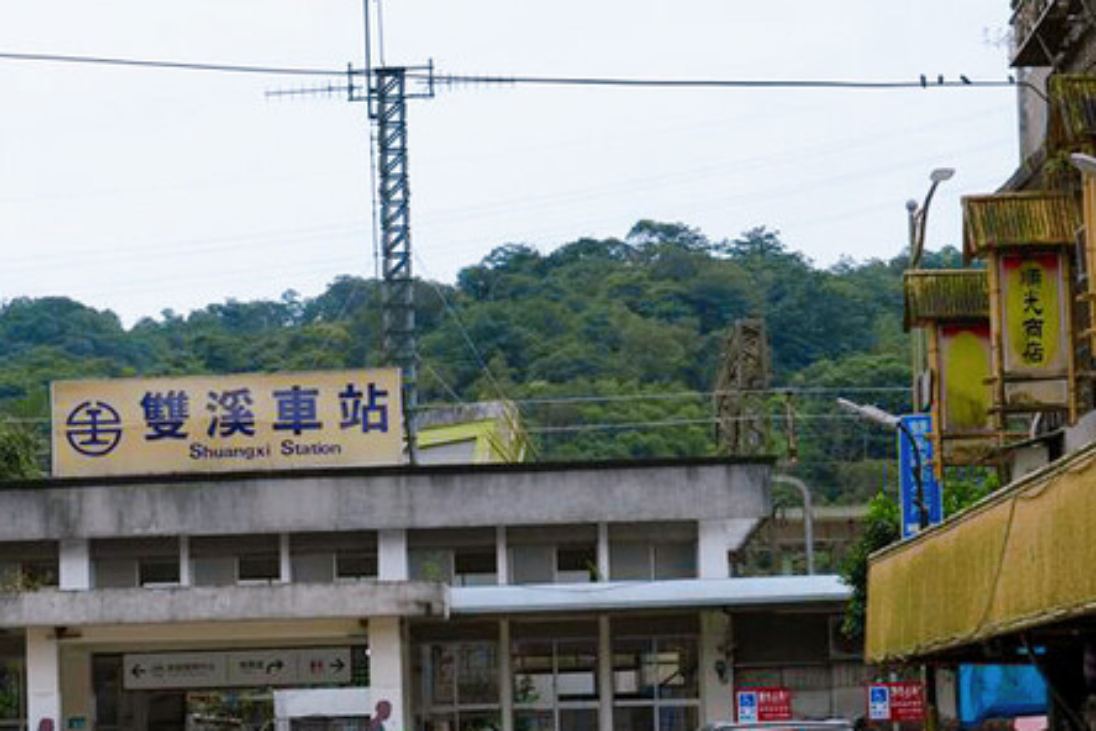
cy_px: 477
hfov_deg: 18.0
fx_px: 3440
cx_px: 313
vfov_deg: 12.1
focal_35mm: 113
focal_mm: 59
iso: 320
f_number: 8
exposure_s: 1/640
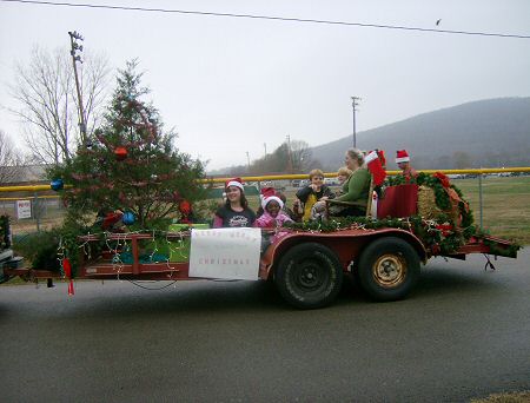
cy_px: 202
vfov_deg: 40.0
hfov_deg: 51.1
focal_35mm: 36
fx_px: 554
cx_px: 265
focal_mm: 6
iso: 100
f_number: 2.8
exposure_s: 1/196
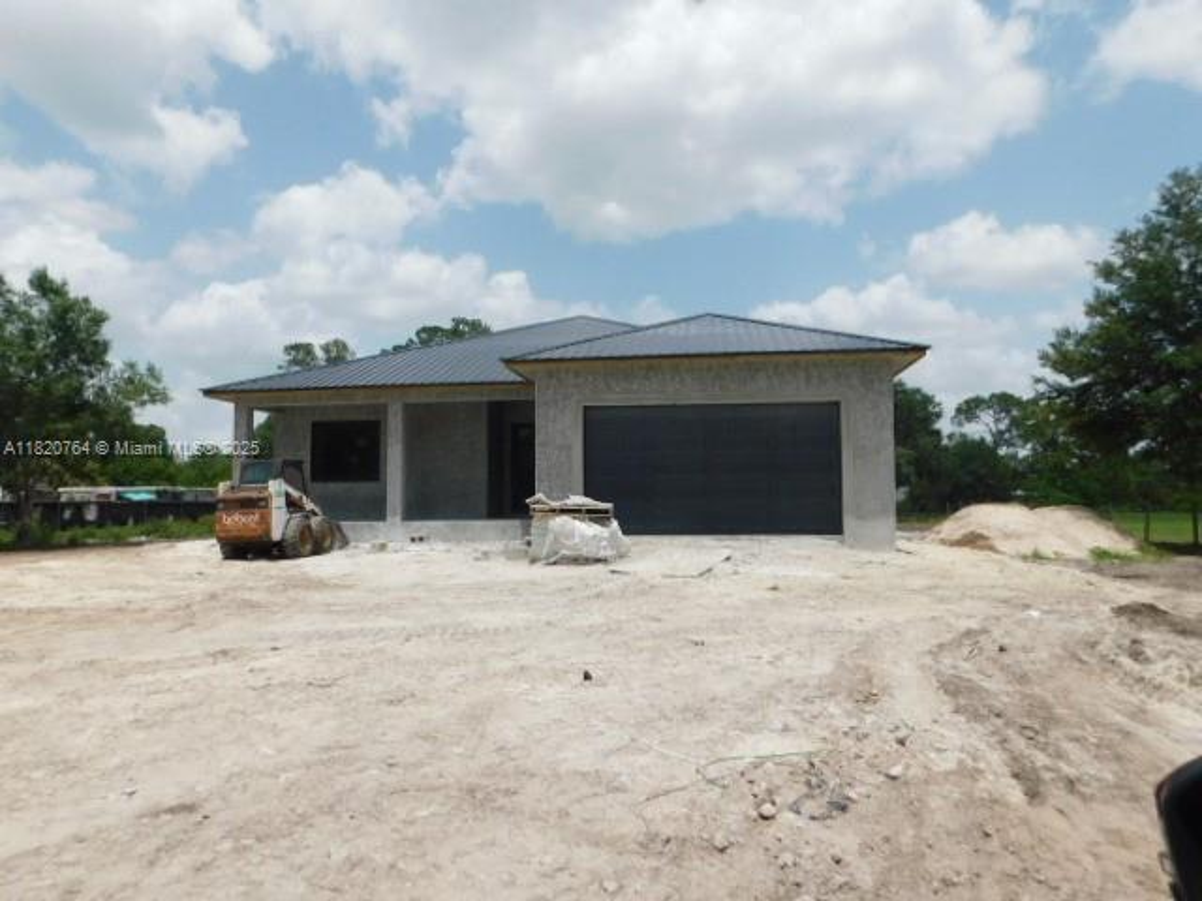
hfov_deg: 73.9
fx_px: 799
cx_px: 601
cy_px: 450
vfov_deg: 58.9
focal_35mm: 23
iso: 125
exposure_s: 1/800
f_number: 6
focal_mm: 4
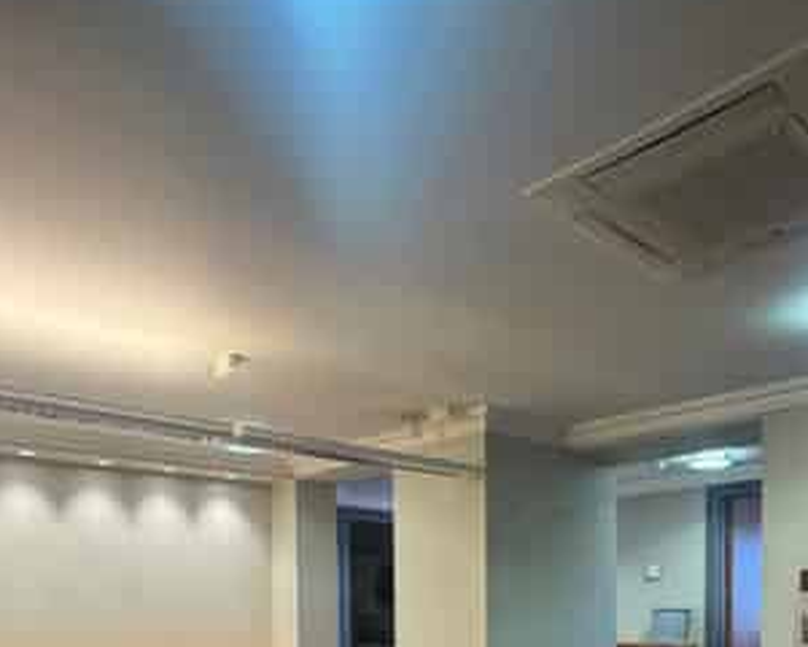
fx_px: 717
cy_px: 627
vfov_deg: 42.7
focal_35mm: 30
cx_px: 447
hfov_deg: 58.6
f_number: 2.2
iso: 320
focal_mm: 2.22
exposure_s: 1/100
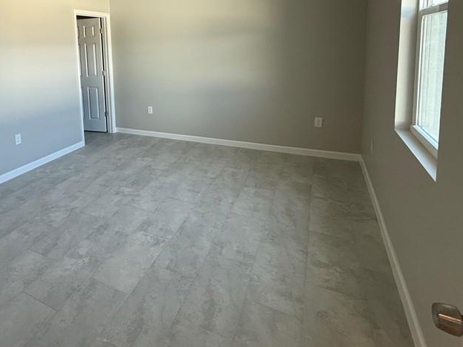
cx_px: 135
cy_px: 85
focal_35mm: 23
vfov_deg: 55.9
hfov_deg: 70.6
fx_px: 308
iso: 250
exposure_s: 1/120
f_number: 2.2
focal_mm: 2.22
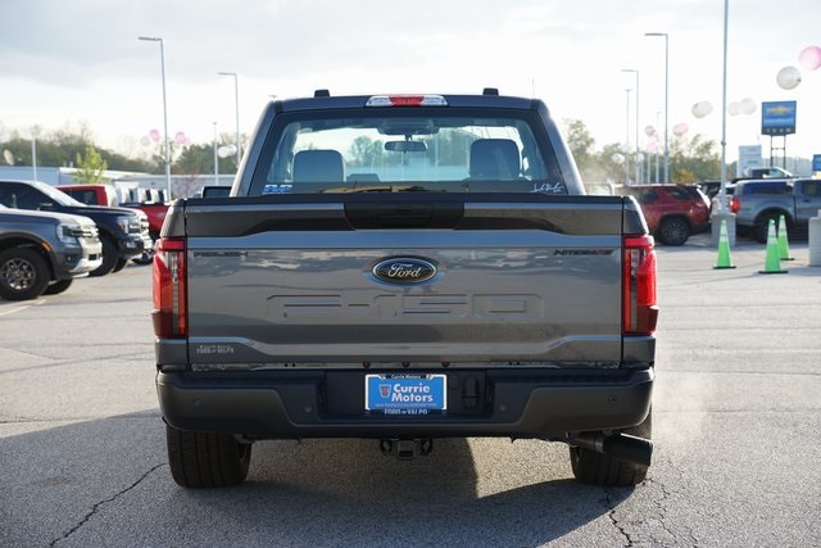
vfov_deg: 20.3
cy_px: 274
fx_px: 1528
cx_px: 410
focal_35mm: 67
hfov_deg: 30.1
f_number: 7.1
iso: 100
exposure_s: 1/125
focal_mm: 67
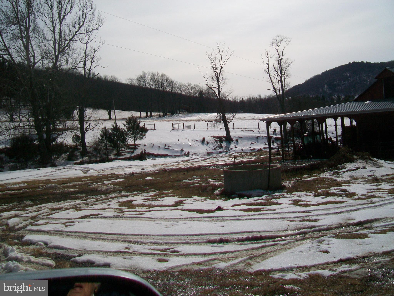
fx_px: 387
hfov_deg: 54.0
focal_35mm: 34
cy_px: 148
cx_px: 197
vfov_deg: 41.8
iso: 64
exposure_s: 1/1280
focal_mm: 6.1
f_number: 4.9
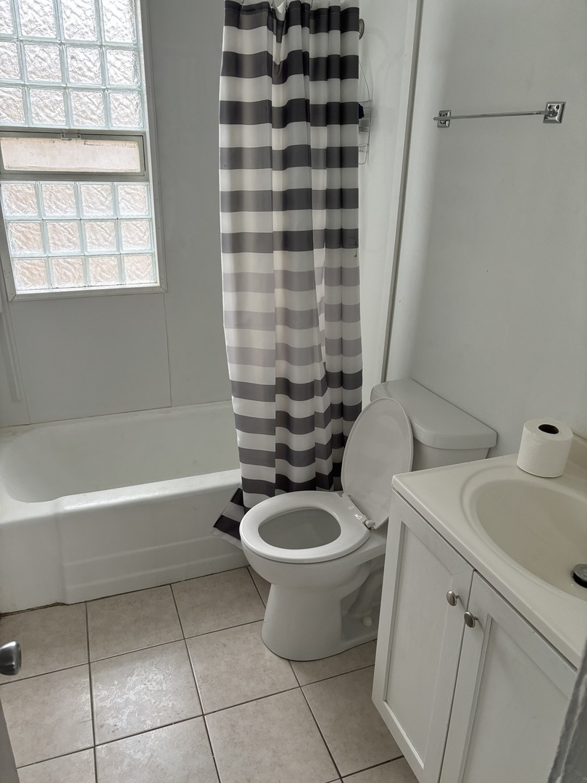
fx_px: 588
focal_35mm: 26
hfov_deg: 53.1
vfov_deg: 67.3
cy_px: 392
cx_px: 294
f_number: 1.6
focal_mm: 5.96
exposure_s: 1/60
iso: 125
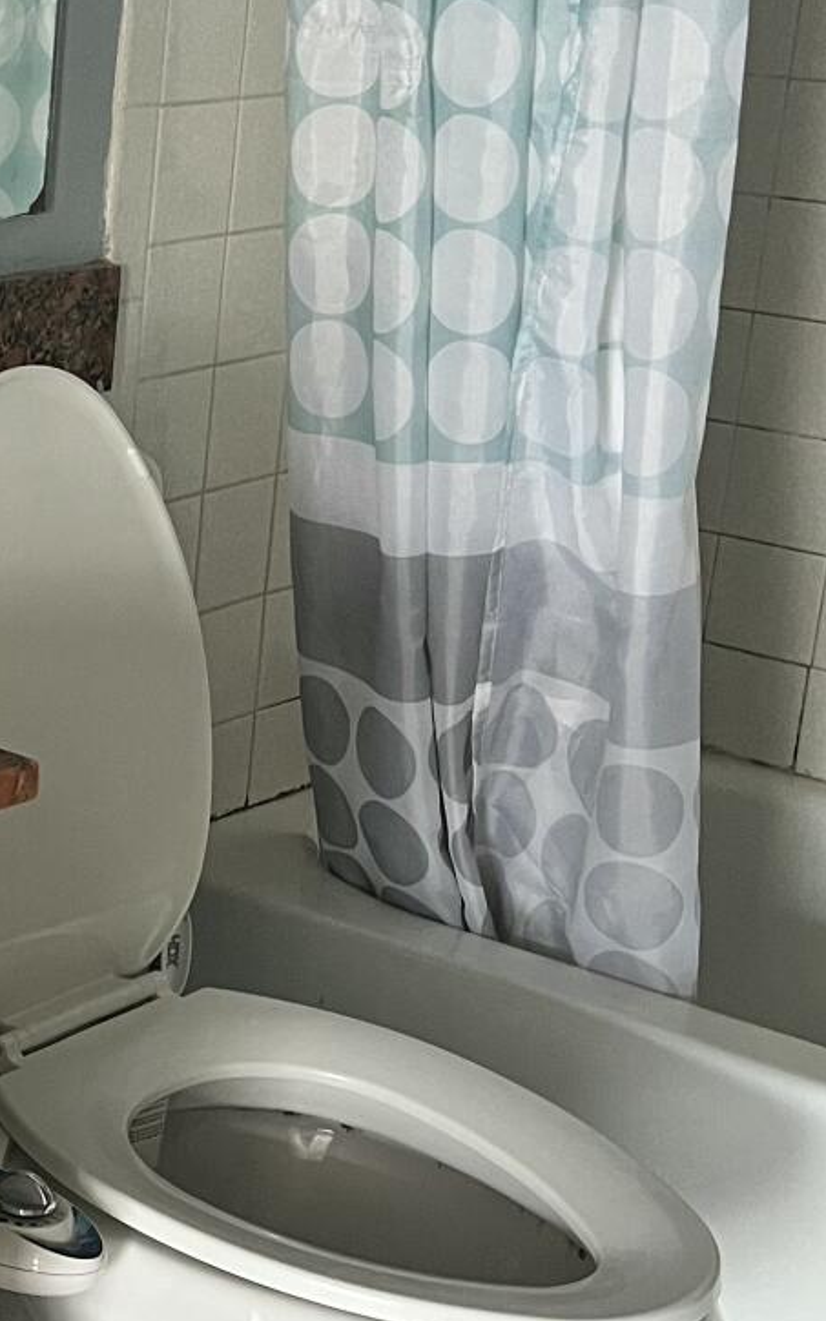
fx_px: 2738
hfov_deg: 16.0
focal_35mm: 76
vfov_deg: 27.1
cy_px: 707
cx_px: -343
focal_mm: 5.7
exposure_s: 1/60
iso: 250
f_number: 1.5
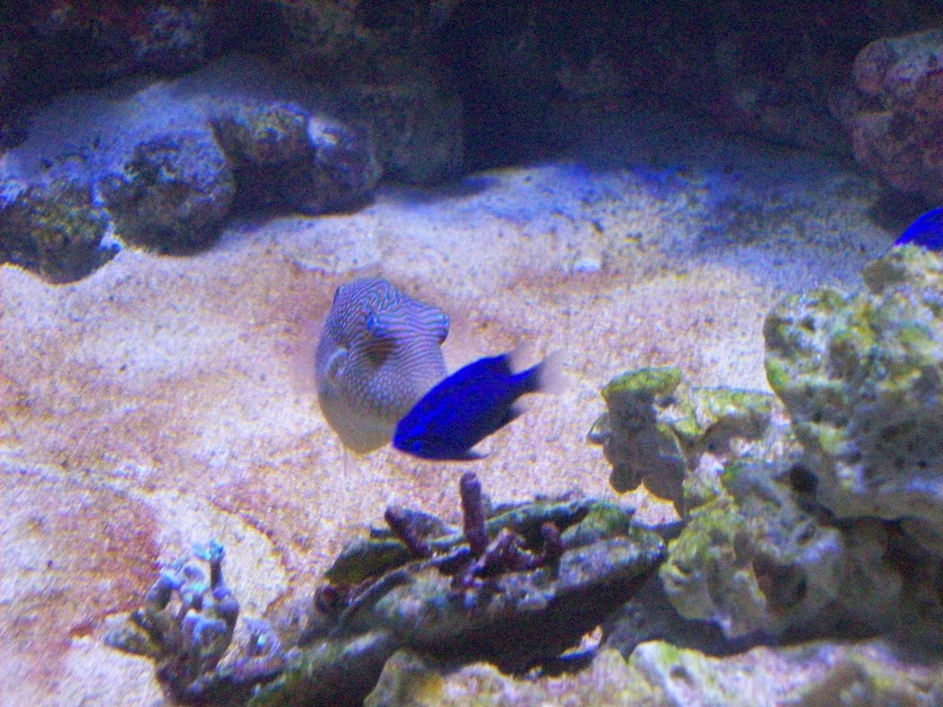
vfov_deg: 17.0
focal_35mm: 87
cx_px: 472
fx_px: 2370
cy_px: 354
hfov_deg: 22.5
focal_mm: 14.3
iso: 800
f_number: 4.3
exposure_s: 1/92.5
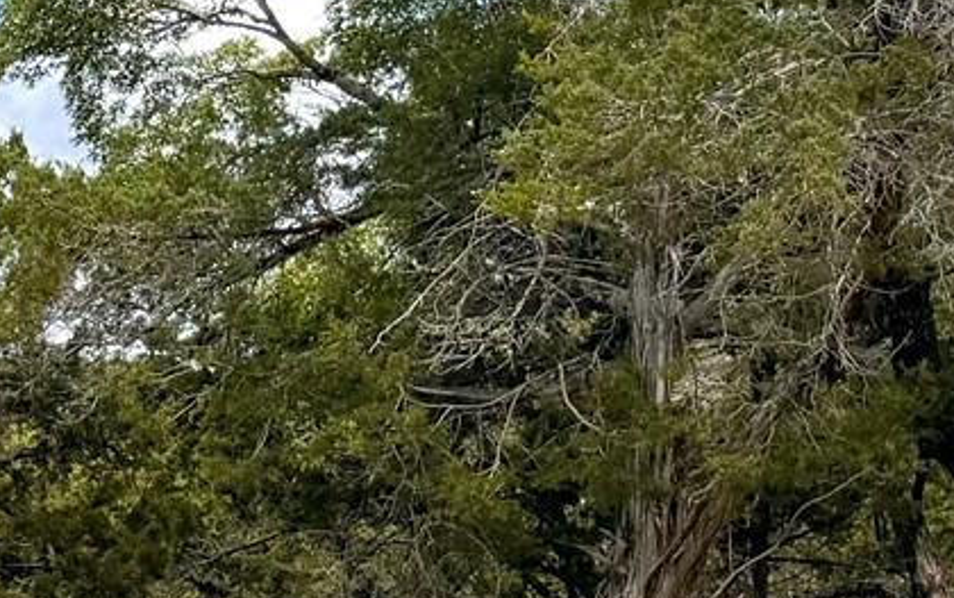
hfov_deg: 12.8
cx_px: -1367
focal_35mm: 124
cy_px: 591
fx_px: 3226
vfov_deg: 10.5
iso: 80
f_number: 1.78
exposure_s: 1/4310
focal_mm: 6.76
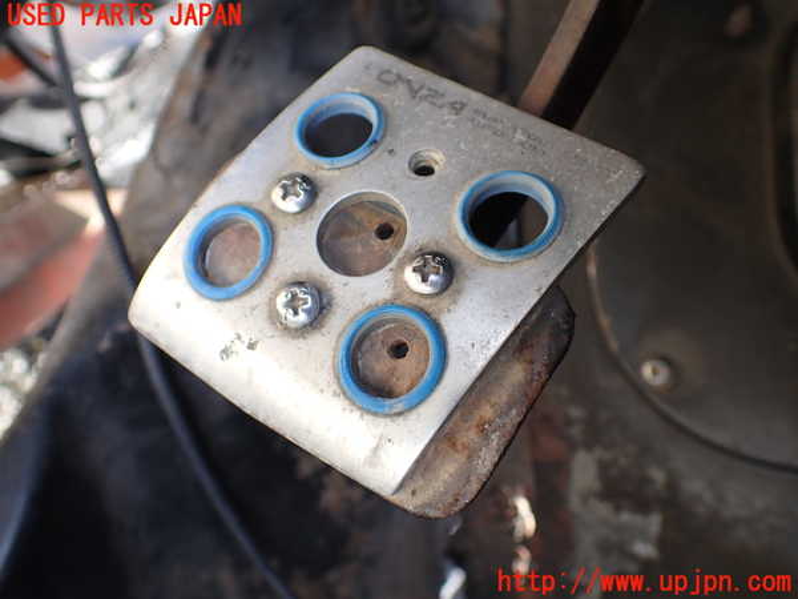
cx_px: 399
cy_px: 300
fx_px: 692
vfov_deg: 46.8
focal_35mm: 30
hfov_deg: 60.0
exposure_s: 1/125
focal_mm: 5.4
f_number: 2.3
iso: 160
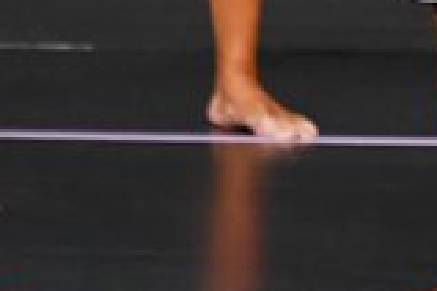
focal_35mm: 1538
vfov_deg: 0.9
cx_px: 812
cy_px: -255
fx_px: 18668
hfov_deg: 1.3
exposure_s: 1/400
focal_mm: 210
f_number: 5.6
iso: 4000
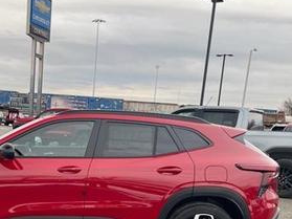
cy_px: 183
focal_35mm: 47
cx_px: 80
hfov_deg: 39.5
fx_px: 396
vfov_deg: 29.9
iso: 32
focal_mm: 4.2
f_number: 1.6
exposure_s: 1/125
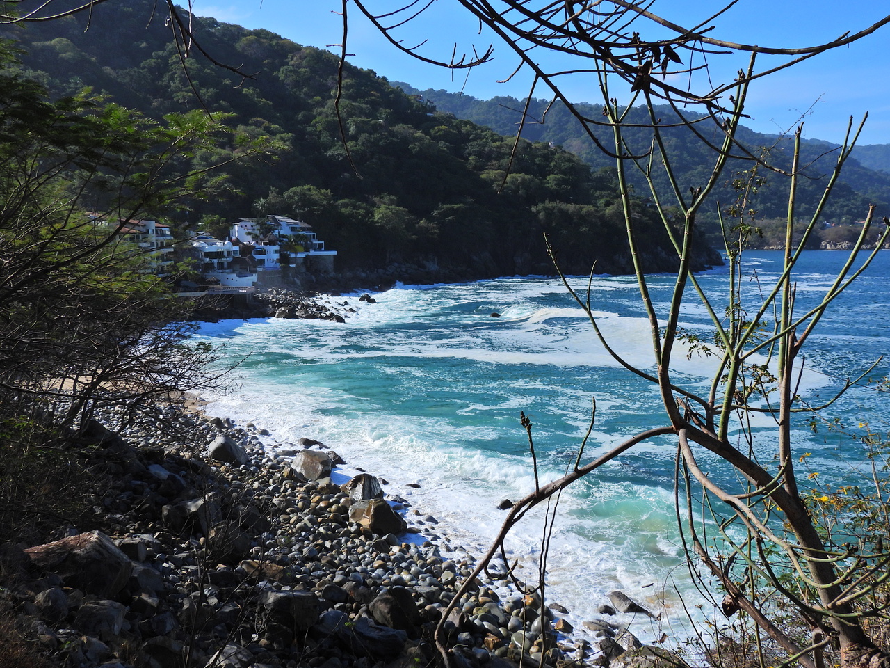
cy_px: 334
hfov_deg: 52.6
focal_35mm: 35
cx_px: 445
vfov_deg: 40.7
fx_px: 900
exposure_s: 1/2000
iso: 100
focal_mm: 6.2
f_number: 3.5
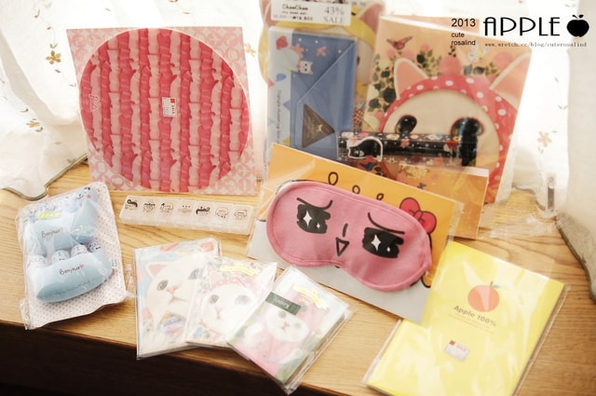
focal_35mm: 52
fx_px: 868
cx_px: 298
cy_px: 198
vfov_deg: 25.7
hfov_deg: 37.9
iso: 100
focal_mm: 35
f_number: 1.8
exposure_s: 1/100
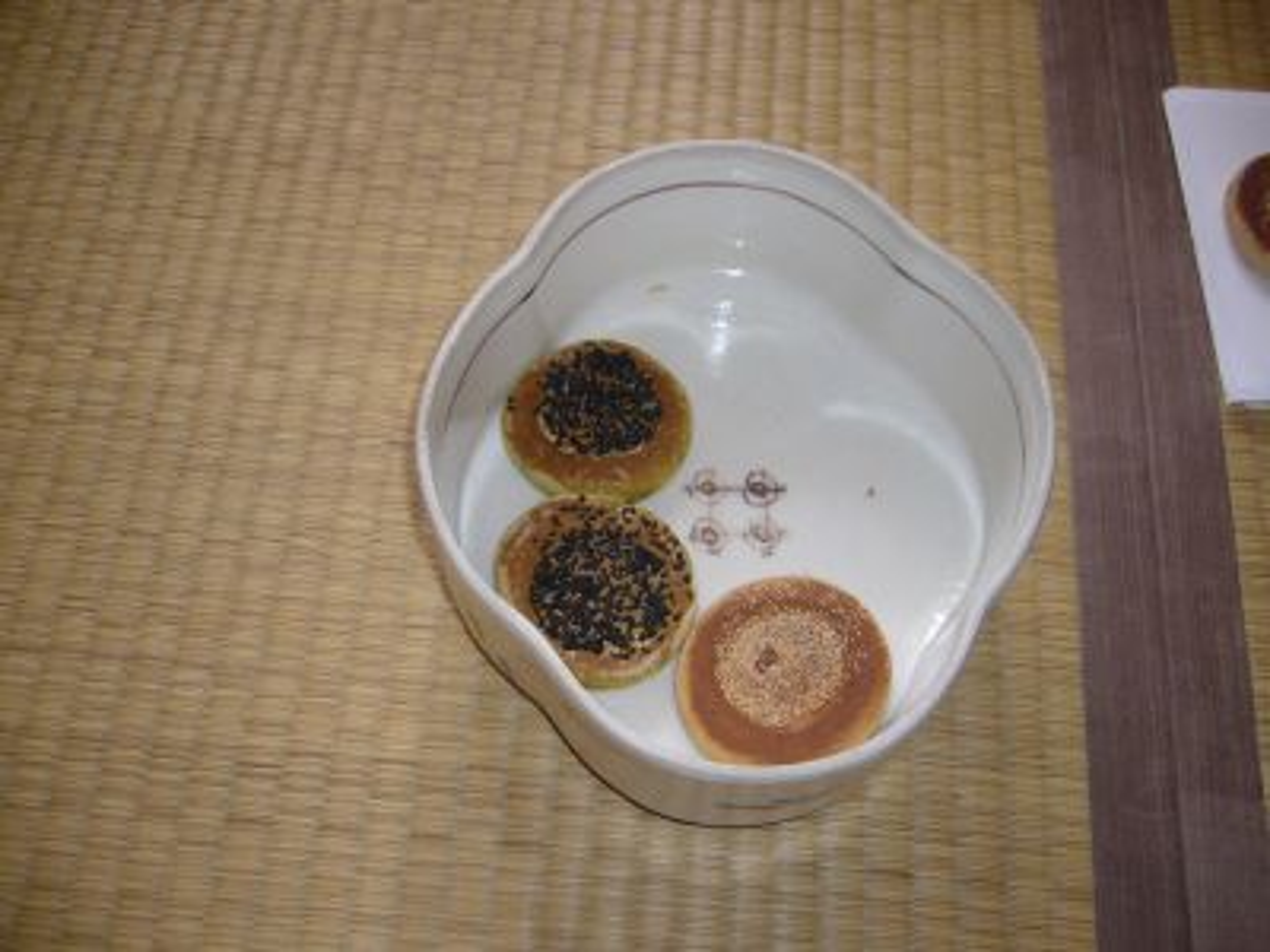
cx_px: 635
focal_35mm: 35
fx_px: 1284
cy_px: 476
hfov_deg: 52.6
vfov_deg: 40.7
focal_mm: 5.8
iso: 100
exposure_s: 1/60
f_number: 2.8
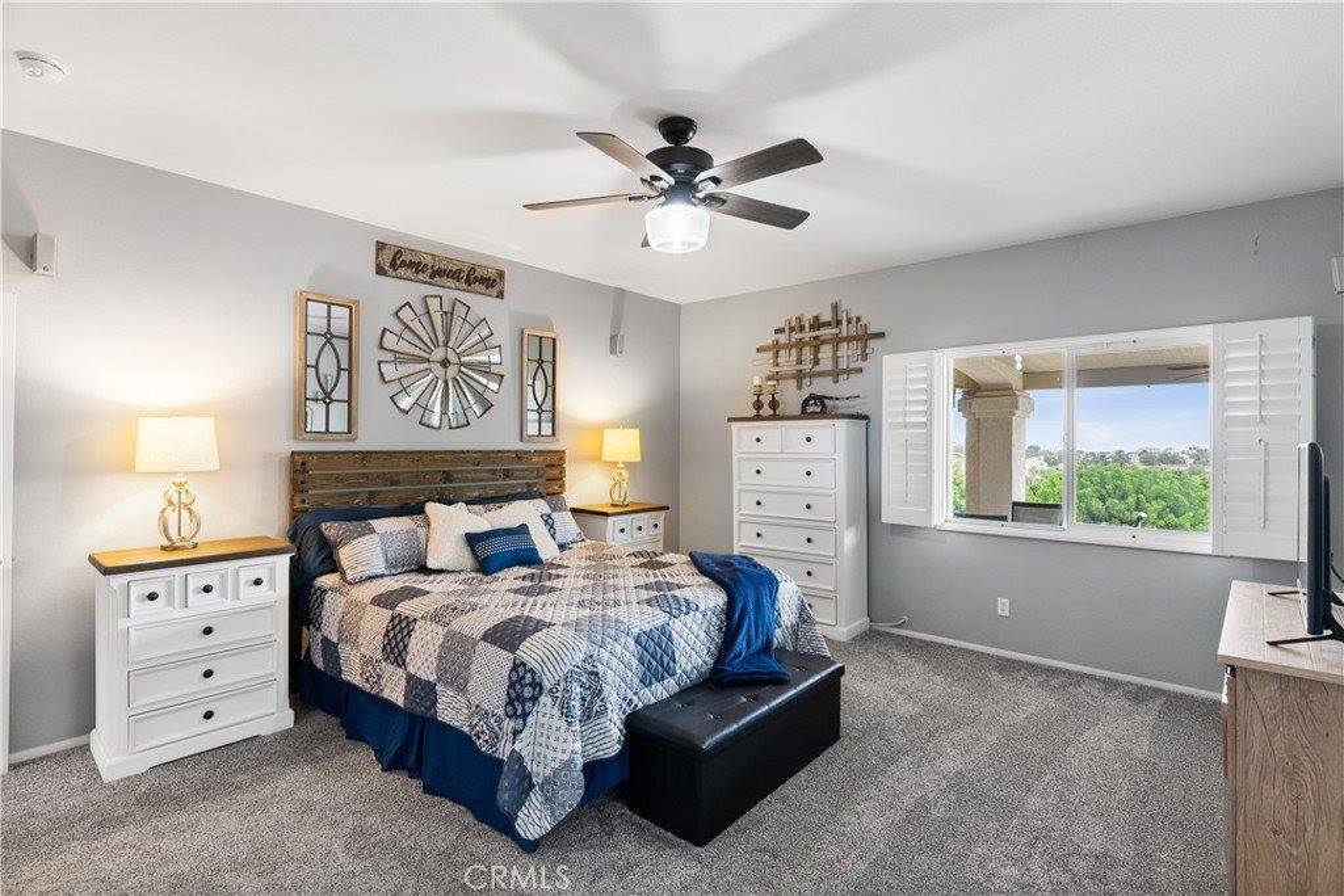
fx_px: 635
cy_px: 448
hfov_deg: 93.3
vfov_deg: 70.5
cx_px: 672
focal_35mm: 17
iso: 100
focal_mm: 17
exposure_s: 1/4
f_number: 8
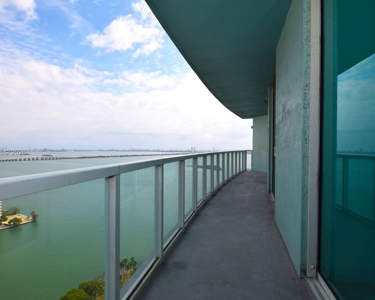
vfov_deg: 65.5
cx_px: 168
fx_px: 233
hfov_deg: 77.4
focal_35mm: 21
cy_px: 153
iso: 100
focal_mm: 12
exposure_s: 1/200
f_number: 13
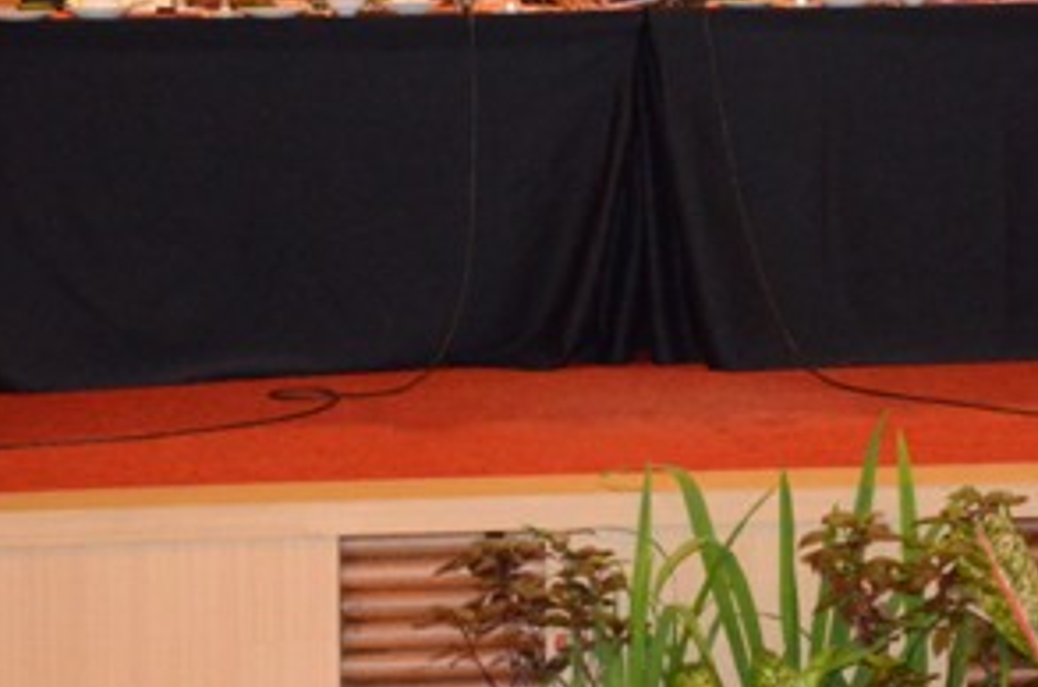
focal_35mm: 105
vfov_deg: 12.8
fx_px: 3021
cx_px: 765
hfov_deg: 19.4
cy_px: 4
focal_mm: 32
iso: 6400
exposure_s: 1/200
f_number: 4.2
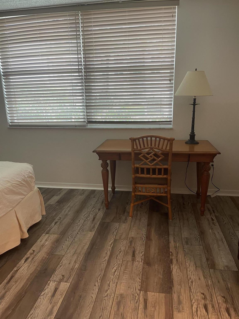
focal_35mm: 26
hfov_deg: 53.1
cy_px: 160
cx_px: 120
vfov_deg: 67.3
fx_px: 239
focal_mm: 5.1
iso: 160
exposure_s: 1/60
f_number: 1.6
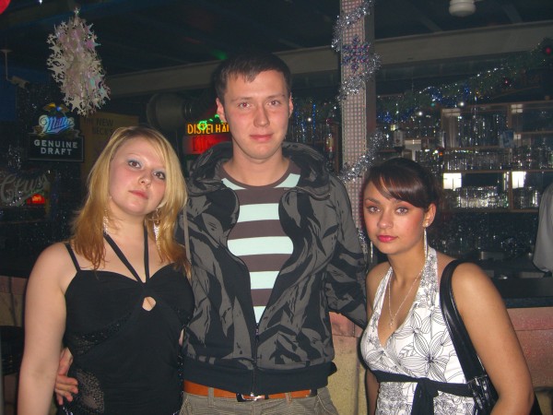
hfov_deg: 49.0
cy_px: 208
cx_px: 276
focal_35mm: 38
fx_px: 607
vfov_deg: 37.7
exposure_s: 1/60
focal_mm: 7.9
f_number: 2.8
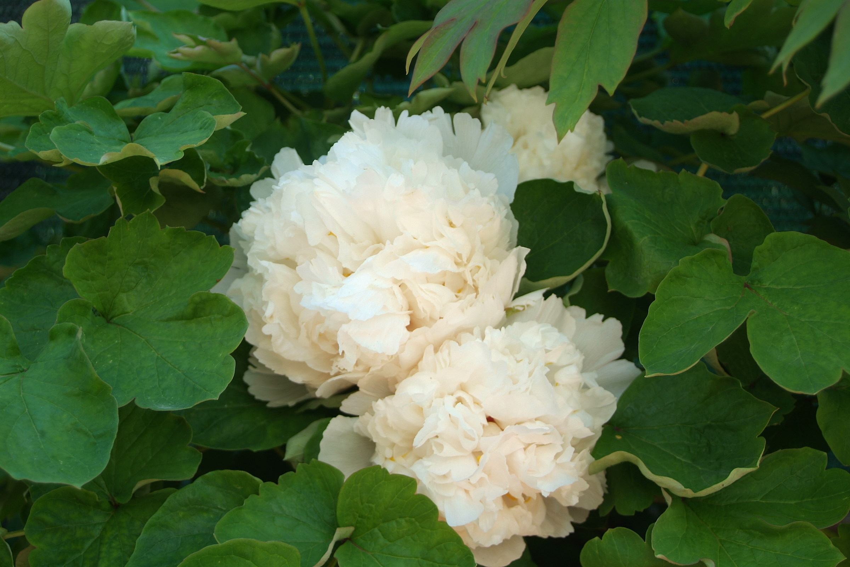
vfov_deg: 23.8
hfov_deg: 35.1
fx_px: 1346
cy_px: 284
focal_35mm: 57
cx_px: 425
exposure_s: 1/90
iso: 100
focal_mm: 38
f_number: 4.8
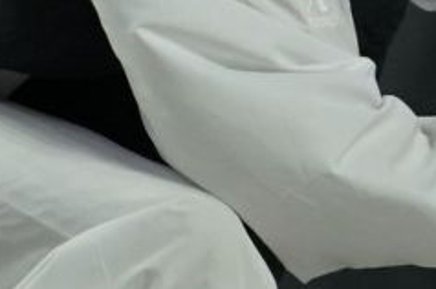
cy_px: -207
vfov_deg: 0.6
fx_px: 27491
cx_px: -343
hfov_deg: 0.9
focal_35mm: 2273
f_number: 2.8
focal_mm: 200
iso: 1250
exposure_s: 1/1000
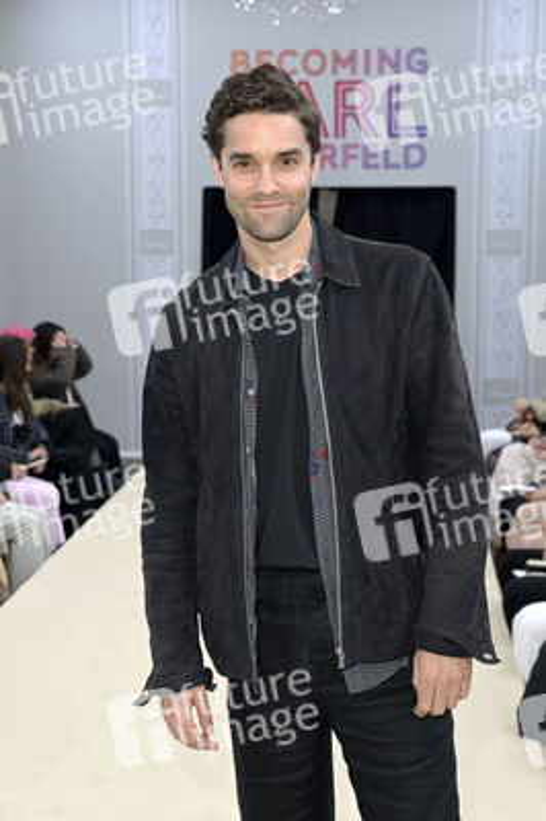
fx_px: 1322
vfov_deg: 34.5
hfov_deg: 23.3
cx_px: 273
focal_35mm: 58
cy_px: 410
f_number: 5.6
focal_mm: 58
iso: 640
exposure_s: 1/250
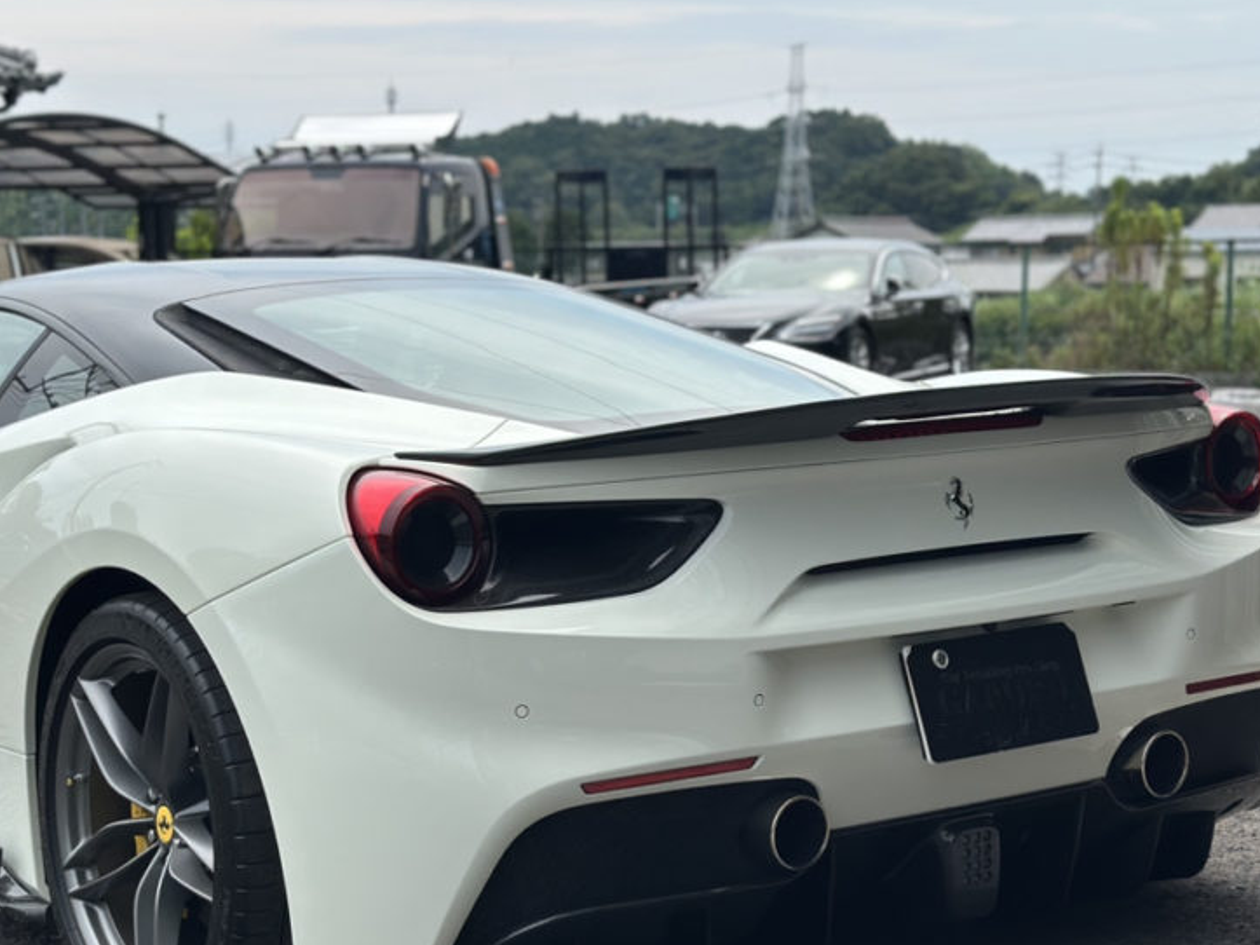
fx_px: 2475
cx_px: 432
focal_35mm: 68
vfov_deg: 21.6
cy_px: 574
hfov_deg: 28.4
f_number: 1.78
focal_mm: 6.86
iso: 100
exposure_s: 1/4016
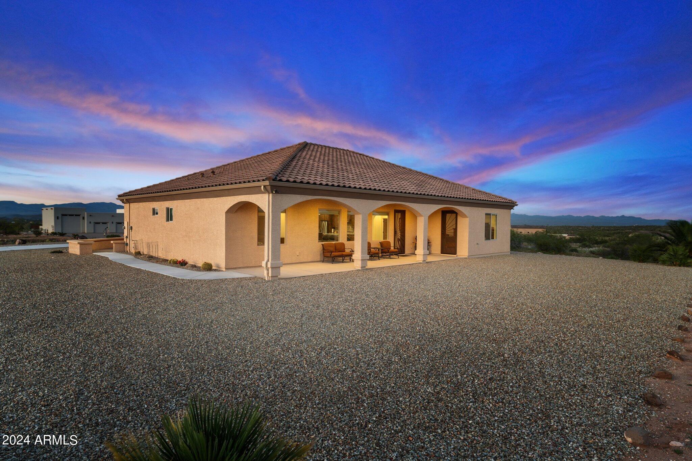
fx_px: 398
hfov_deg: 82.0
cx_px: 346
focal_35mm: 21
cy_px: 230
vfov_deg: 60.2
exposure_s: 1/1.25
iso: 400
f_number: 8
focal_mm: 20.7
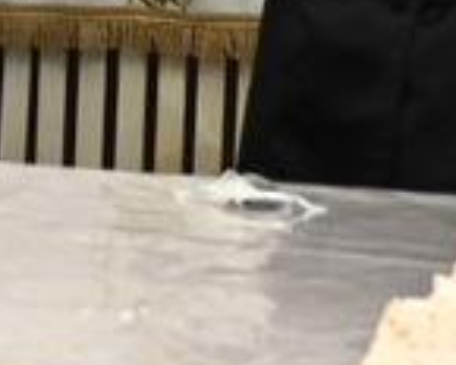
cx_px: -377
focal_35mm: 217
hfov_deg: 8.5
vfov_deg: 7.0
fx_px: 2929
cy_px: -164
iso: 3200
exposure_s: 1/160
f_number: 3.2
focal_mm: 24
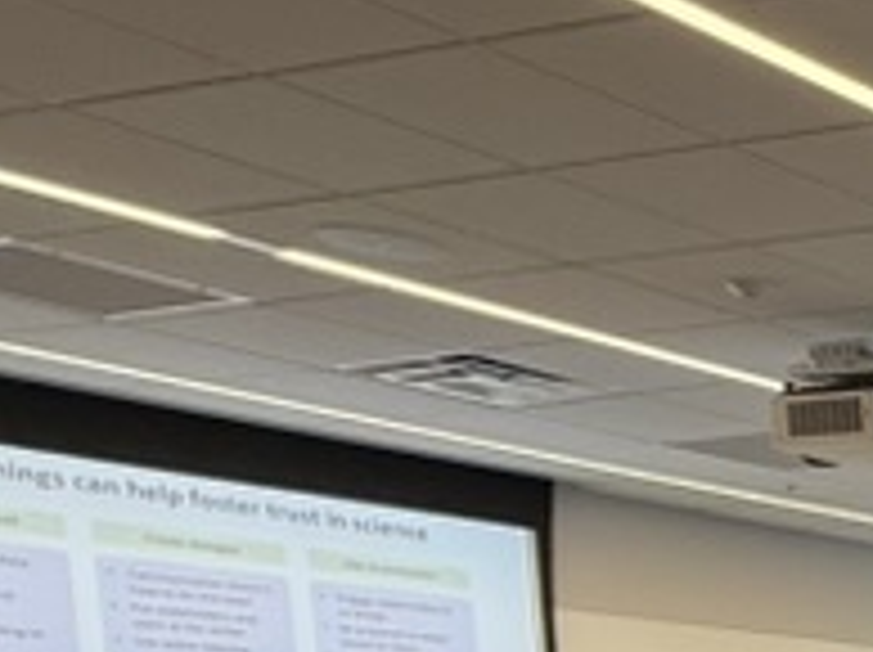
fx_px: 1864
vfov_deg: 17.8
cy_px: 980
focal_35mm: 74
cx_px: 2084
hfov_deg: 15.2
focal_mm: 2.22
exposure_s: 1/99
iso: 80
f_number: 2.2
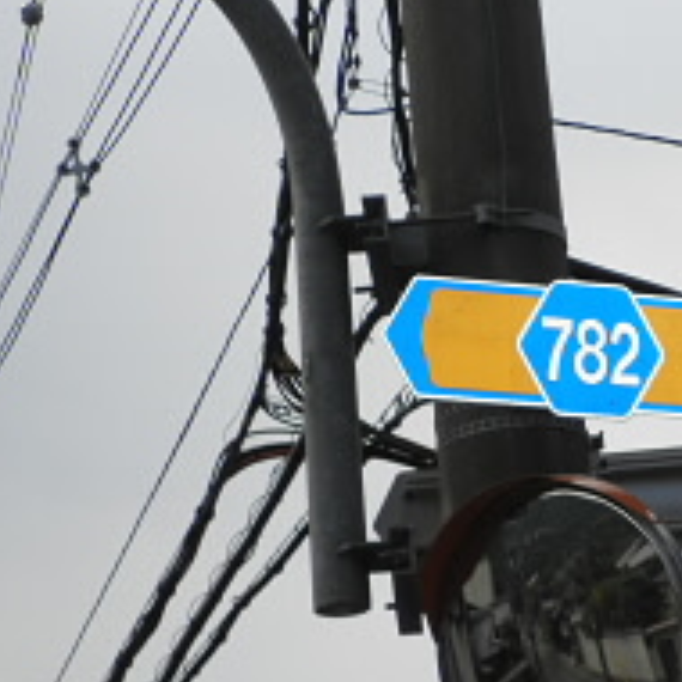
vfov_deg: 8.7
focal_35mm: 201
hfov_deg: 8.7
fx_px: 4480
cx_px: 625
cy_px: 373
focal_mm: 19.6
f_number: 5.9
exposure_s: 1/320
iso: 64
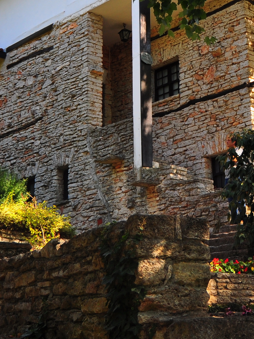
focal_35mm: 76
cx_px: 210
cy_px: 51
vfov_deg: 25.1
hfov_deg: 19.2
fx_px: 744
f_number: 3.5
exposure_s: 1/500
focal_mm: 18
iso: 200
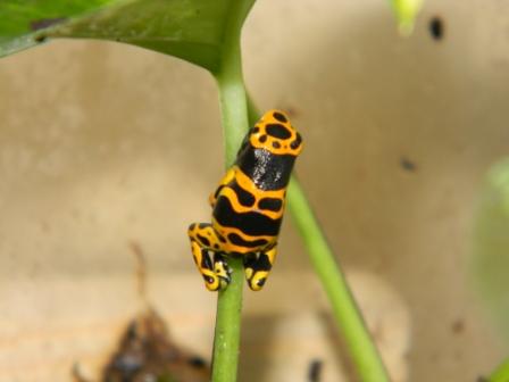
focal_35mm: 183
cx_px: 254
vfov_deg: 8.1
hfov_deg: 10.8
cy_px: 191
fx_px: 2691
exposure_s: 1/30
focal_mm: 33.1
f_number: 10.4
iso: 200
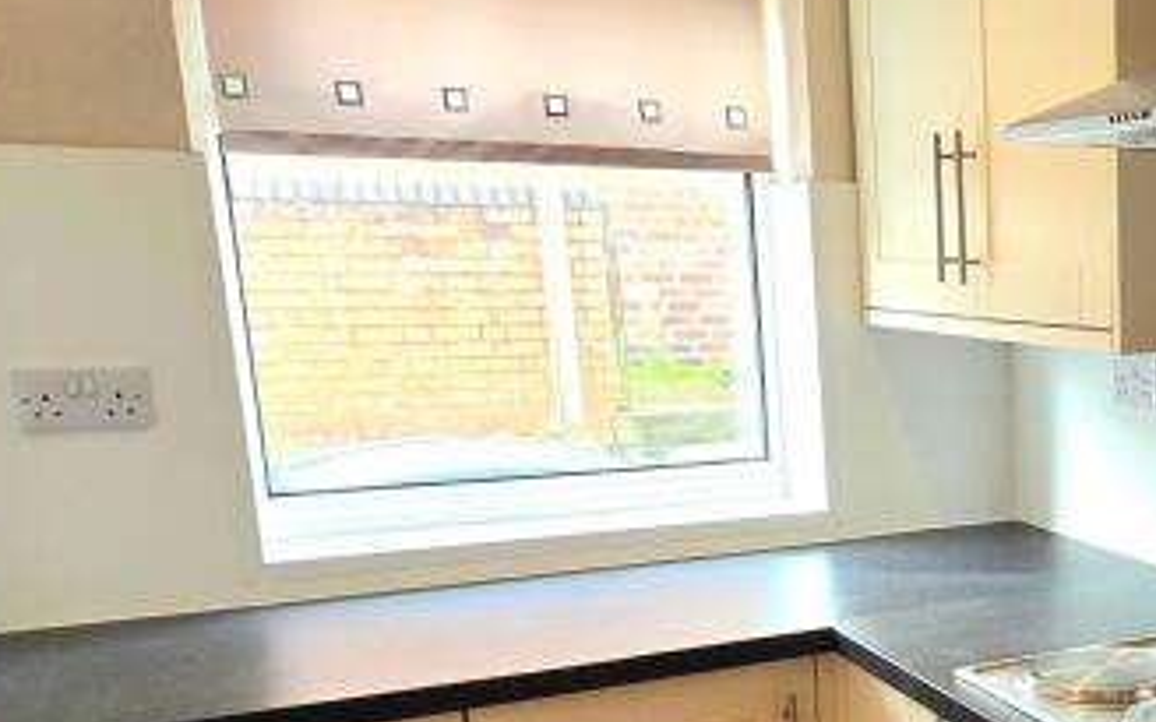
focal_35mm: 43
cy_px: 564
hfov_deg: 38.8
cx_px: 1248
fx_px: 1355
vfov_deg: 29.3
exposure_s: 1/101
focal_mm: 2.2
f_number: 1.9
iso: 50
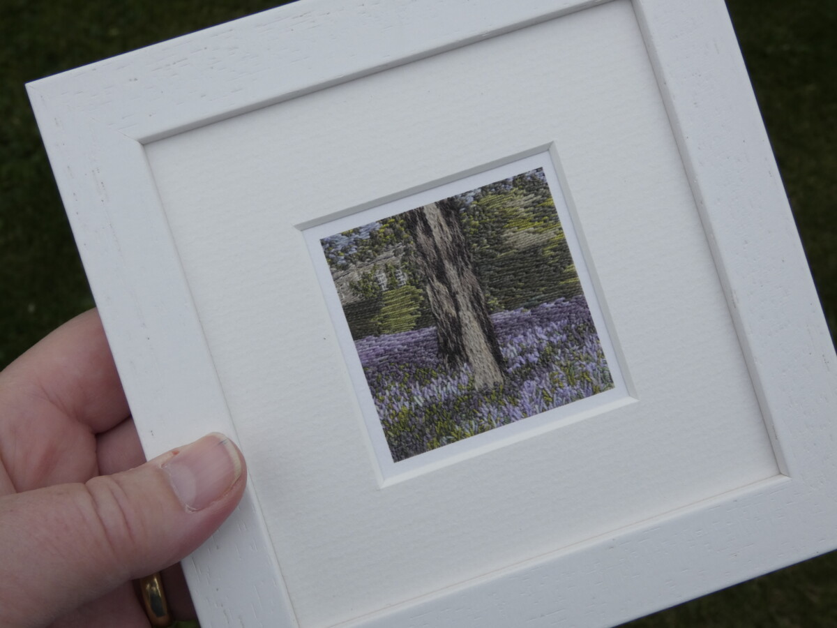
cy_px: 314
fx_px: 1040
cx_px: 418
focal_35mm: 43
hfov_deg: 43.9
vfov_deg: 33.6
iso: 80
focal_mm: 7.8
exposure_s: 1/800
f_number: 3.7
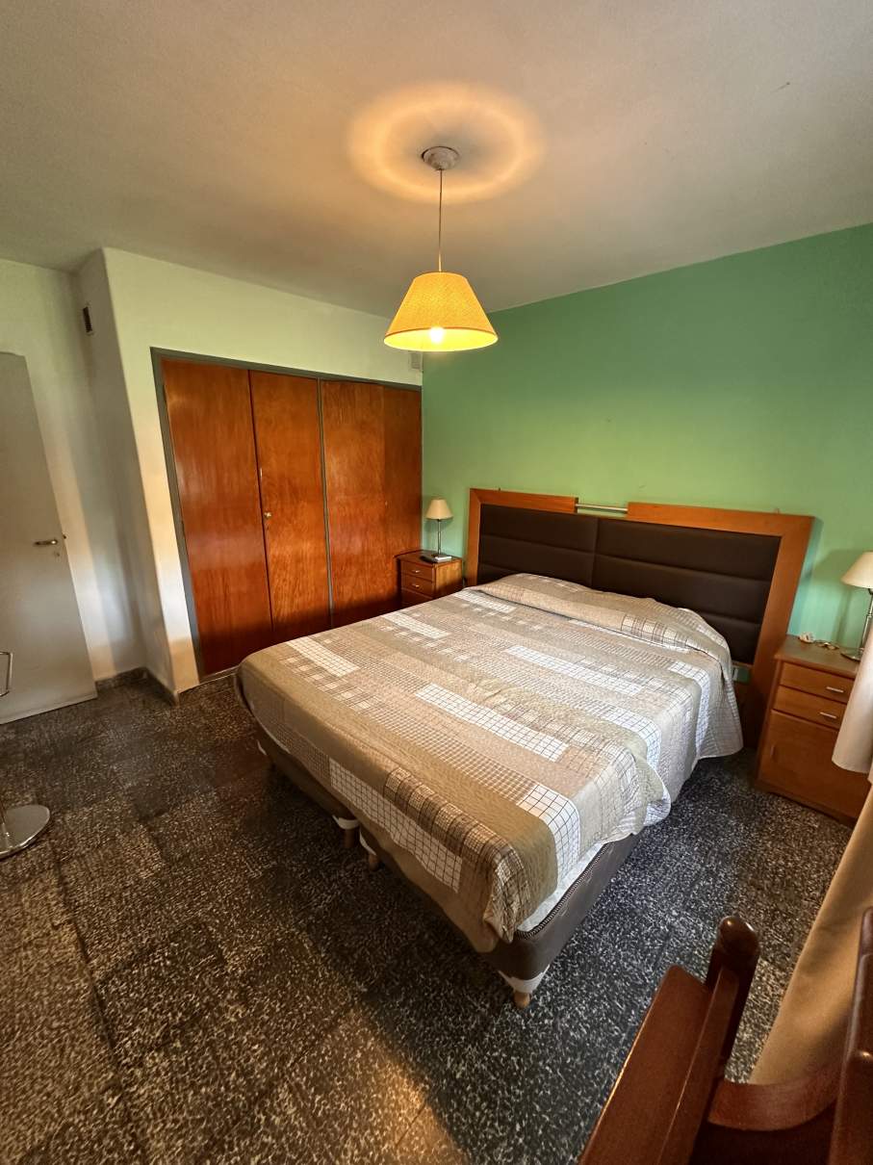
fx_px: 471
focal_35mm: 14
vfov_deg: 102.1
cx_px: 436
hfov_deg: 85.7
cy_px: 582
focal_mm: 2.22
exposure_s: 1/50
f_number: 2.2
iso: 400
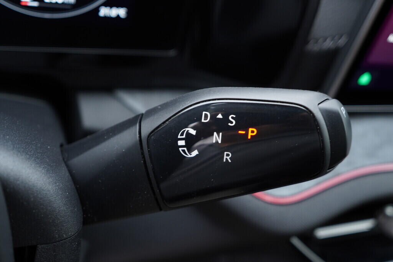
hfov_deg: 53.1
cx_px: 196
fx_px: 393
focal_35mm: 36
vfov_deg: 36.9
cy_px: 131
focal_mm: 24
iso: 250
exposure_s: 1/40
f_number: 2.8
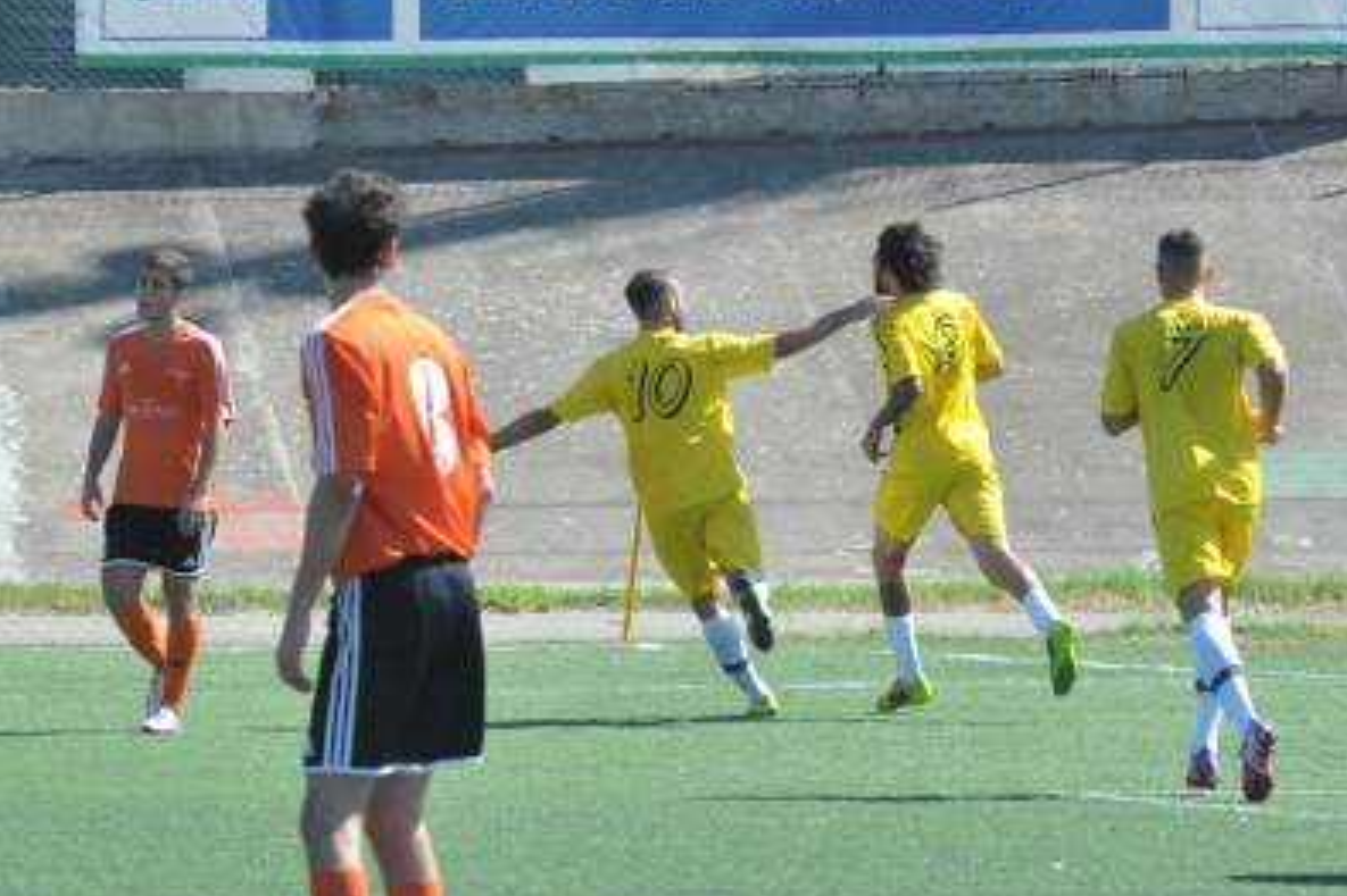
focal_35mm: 405
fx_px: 15147
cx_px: 760
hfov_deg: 5.1
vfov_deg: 3.4
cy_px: 429
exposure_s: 1/1000
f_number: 10
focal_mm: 200
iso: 1000
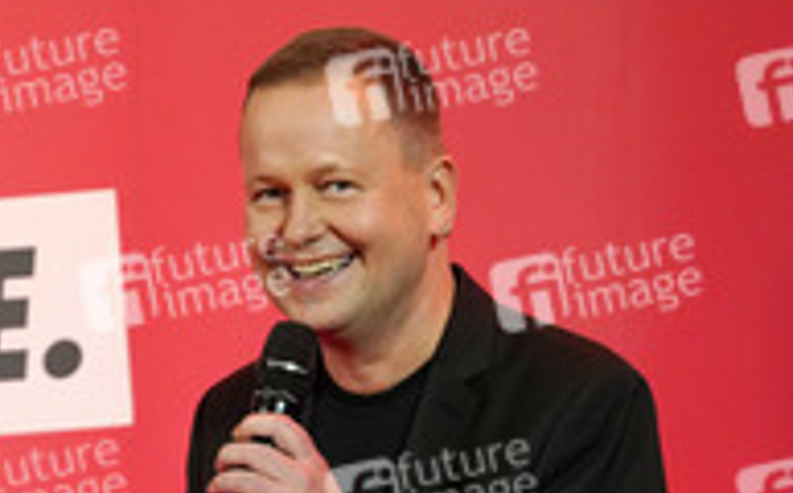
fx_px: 3086
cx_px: 76
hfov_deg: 14.5
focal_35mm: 143
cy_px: 592
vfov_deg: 9.0
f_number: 3.5
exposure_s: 1/320
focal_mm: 60
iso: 2500
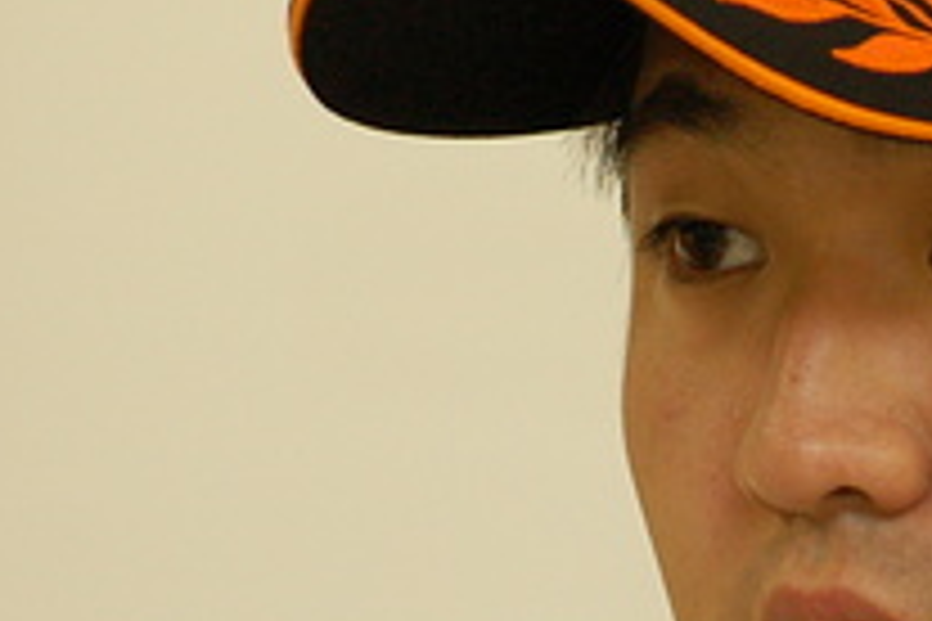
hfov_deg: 2.9
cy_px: 572
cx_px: 855
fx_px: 18295
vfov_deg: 1.9
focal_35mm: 707
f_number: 5.6
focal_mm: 135
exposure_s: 1/60
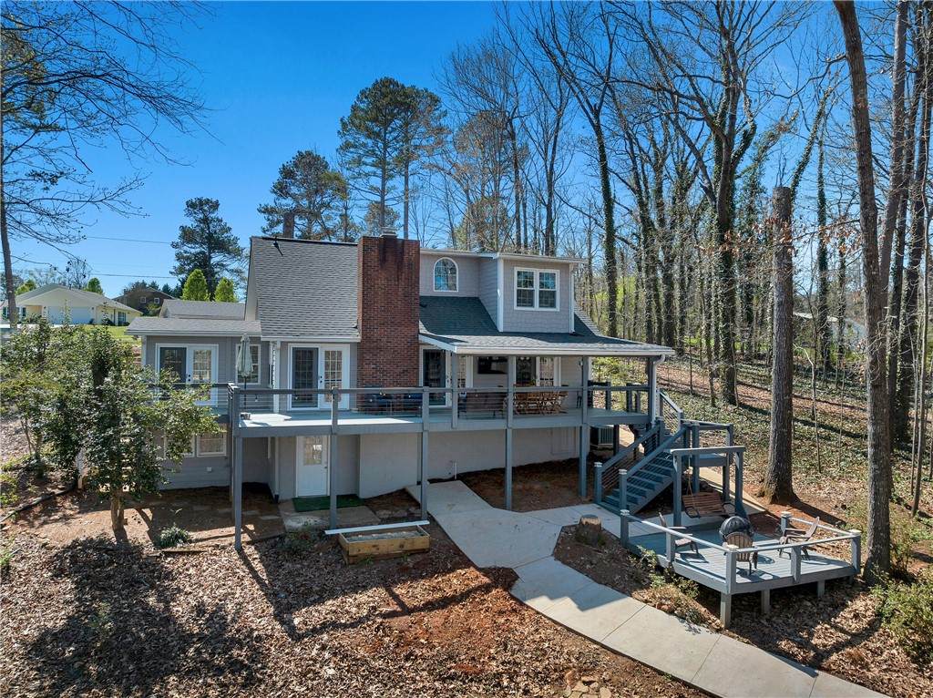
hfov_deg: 71.6
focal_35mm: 24
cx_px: 466
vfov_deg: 56.7
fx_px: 646
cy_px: 349
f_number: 2.8
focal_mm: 12.29
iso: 250
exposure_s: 1/2000
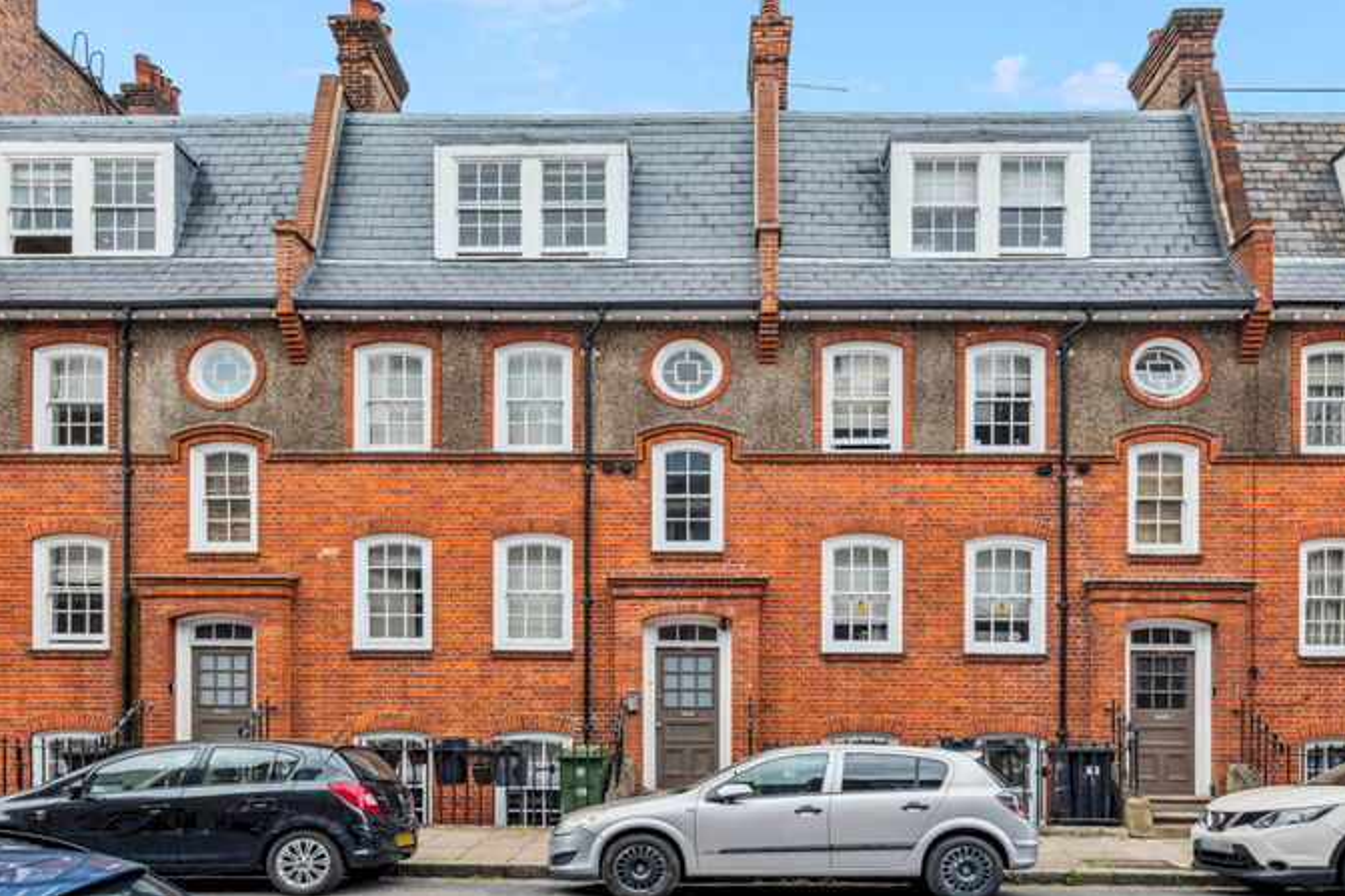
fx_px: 934
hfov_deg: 71.5
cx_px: 695
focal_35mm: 25
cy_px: 431
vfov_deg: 51.3
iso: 400
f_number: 11
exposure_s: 1/125
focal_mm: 24
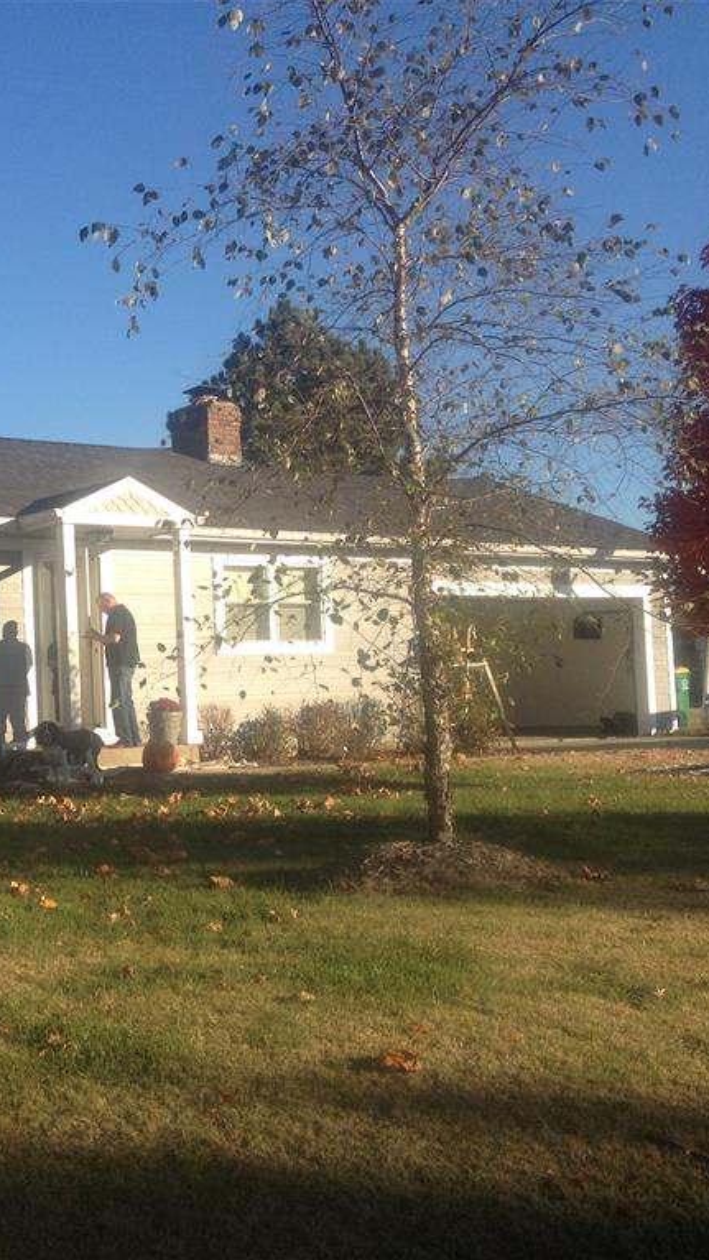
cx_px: 10
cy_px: 630
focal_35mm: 51
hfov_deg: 22.6
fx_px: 1704
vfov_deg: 40.6
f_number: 2.4
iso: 50
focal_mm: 4.28
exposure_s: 1/986
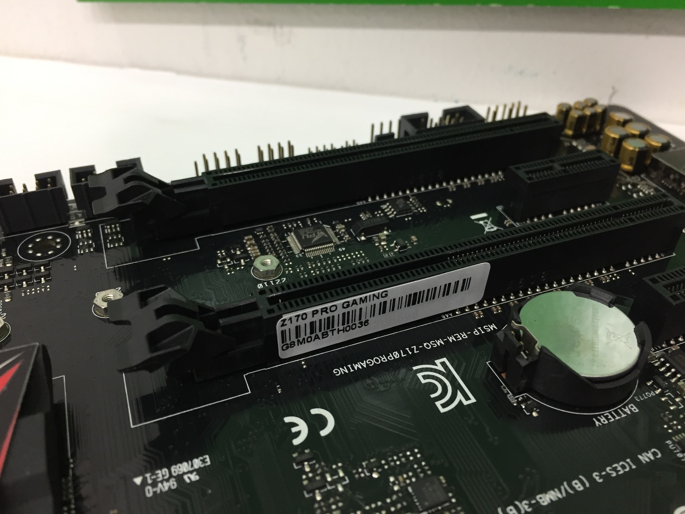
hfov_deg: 61.7
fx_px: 574
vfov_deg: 48.2
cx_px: 342
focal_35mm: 29
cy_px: 257
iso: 125
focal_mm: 4.15
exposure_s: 1/33
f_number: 2.2
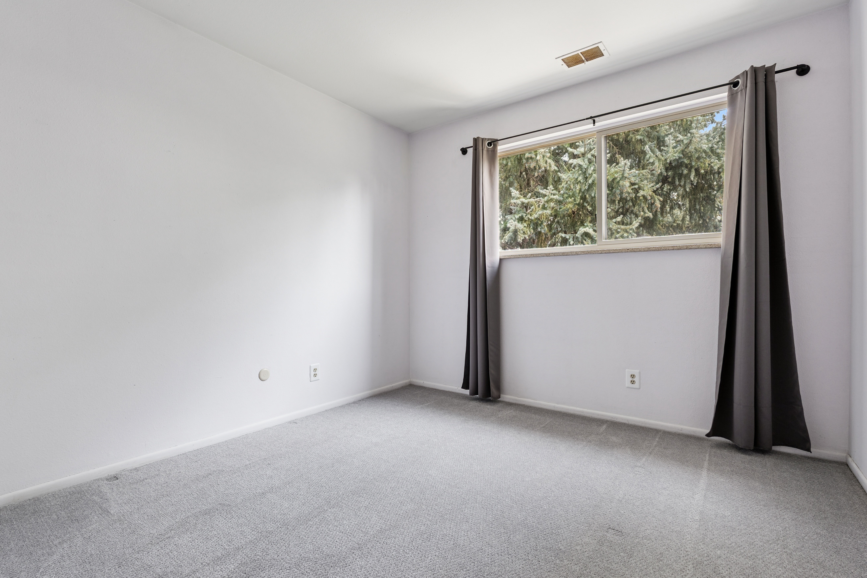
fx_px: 397
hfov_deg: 95.0
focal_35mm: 16
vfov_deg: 72.1
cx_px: 434
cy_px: 289
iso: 400
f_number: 8
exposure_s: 1/8
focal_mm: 16.5
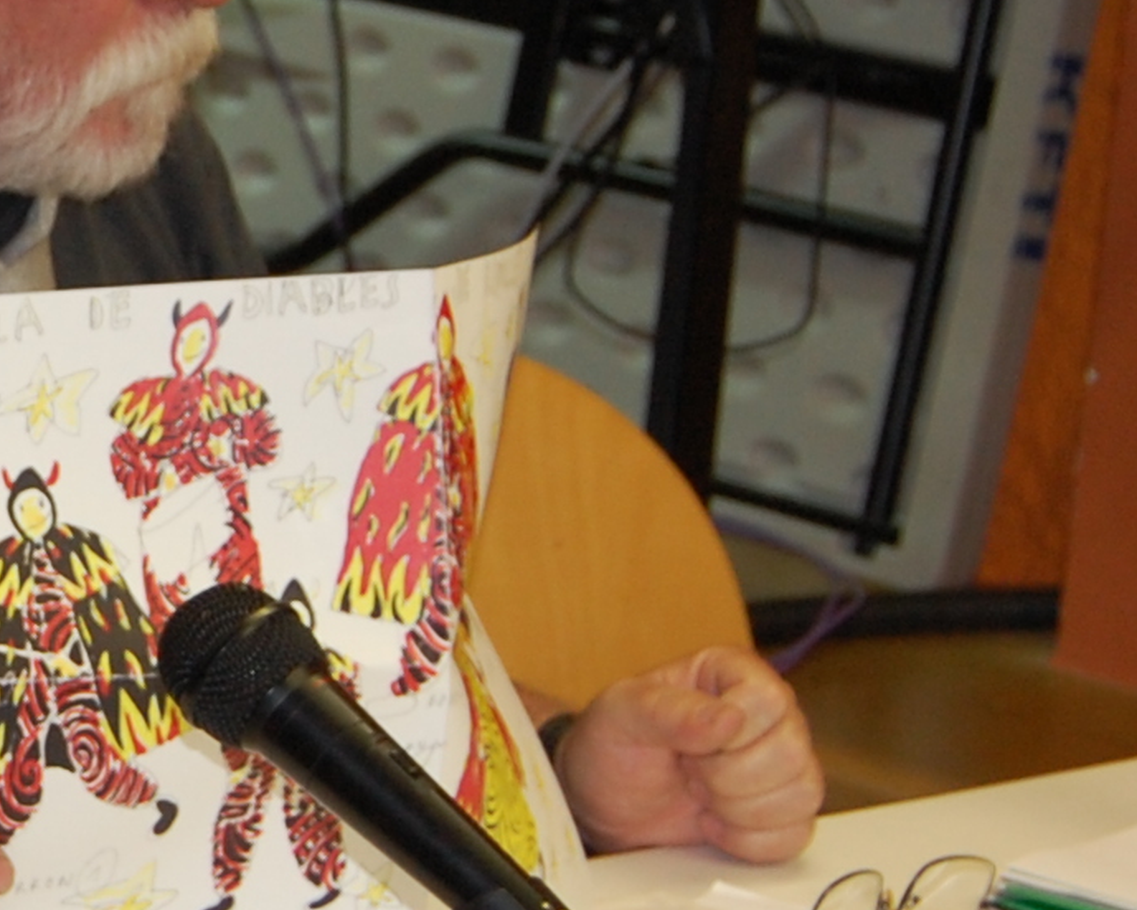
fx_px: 5787
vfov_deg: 9.0
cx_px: -480
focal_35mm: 172
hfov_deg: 10.9
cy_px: 347
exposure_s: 1/60
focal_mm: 28
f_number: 4.2
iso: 400
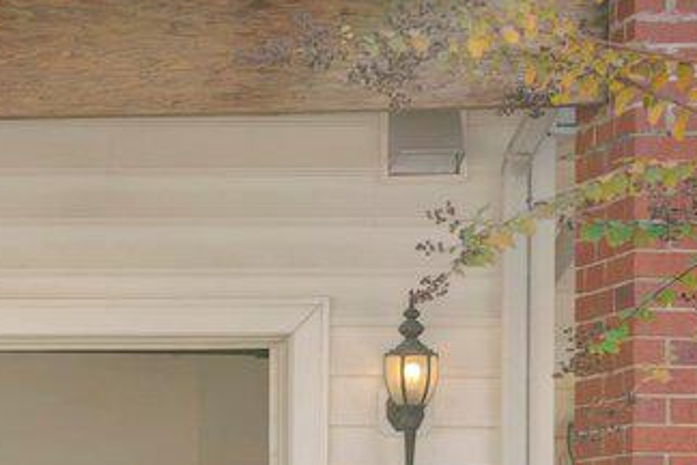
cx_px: -480
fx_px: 3911
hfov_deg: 9.8
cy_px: 622
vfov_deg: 6.7
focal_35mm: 202
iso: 125
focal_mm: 32
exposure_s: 1/20
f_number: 8
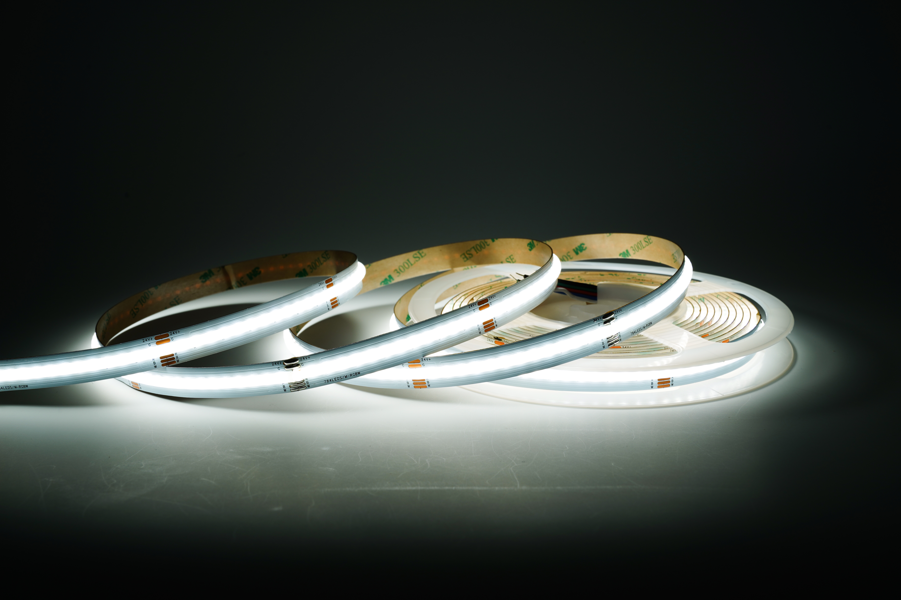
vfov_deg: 32.6
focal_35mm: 41
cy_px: 300
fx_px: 1026
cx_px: 450
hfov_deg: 47.4
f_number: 16
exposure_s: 1/25
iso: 64
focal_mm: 41
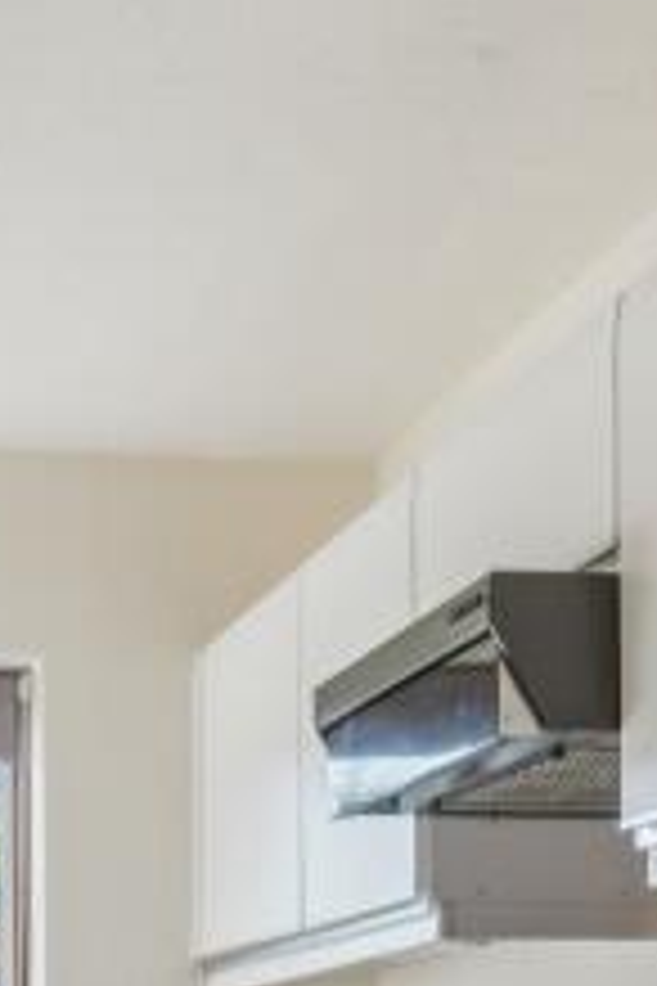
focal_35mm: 75
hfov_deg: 17.6
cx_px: -63
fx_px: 2053
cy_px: 1319
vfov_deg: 23.5
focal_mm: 16
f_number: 10
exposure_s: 1/15
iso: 640
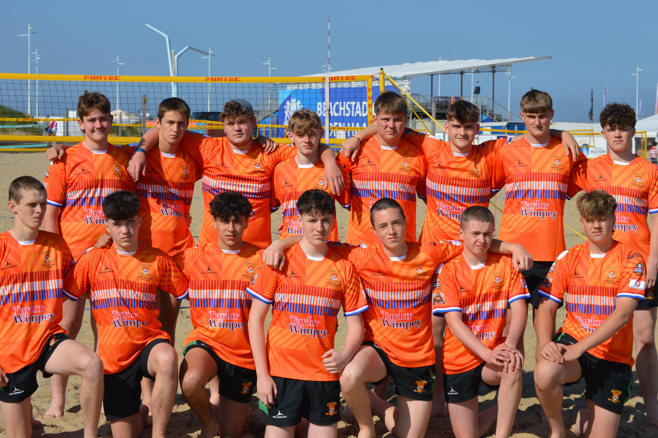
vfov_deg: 16.5
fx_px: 1507
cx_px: 329
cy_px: 219
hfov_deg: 24.6
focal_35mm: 82
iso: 100
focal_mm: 55
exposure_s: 1/500
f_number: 10
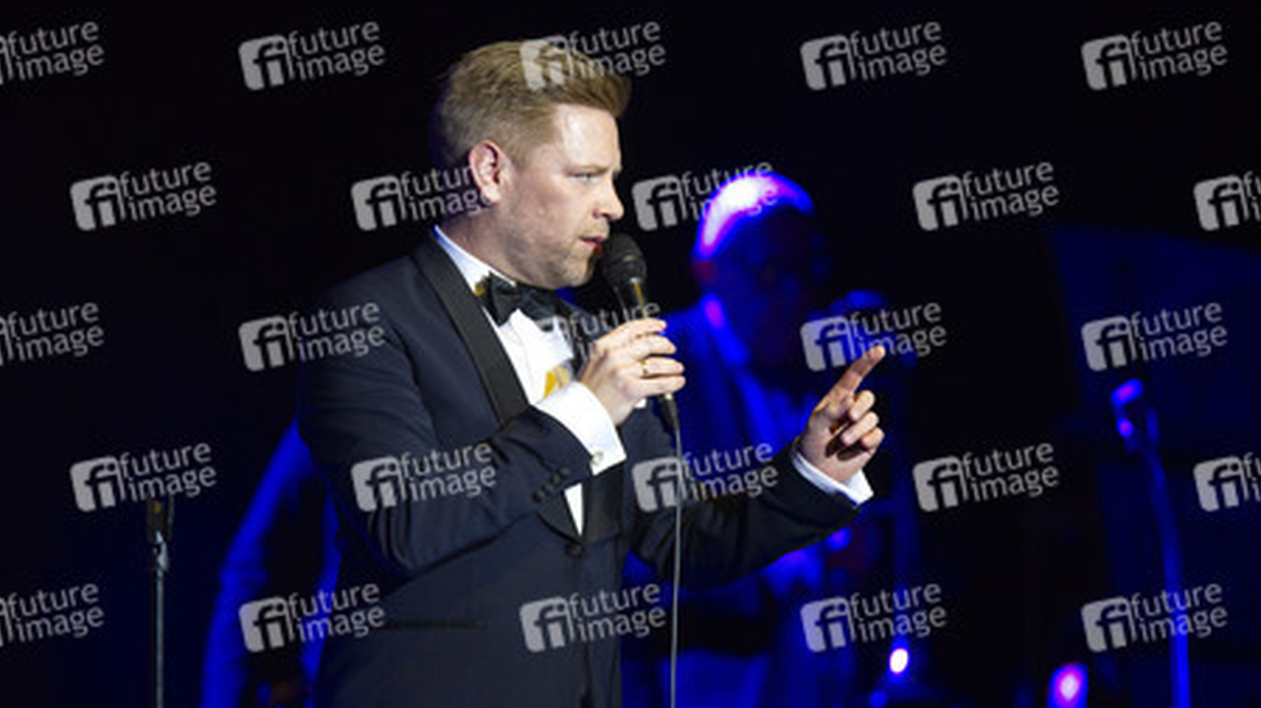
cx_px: 630
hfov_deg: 7.6
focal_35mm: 284
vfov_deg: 4.3
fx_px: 9491
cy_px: 407
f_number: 2.8
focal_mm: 270
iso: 1600
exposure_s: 1/200
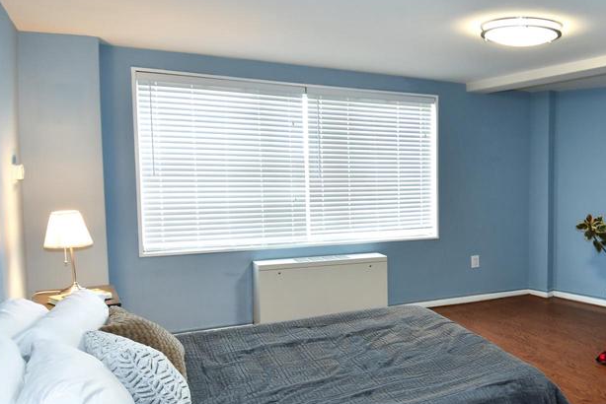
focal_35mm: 30
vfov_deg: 41.7
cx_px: 450
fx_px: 505
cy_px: 326
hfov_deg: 58.8
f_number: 4
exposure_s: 1/60
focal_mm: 12
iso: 500
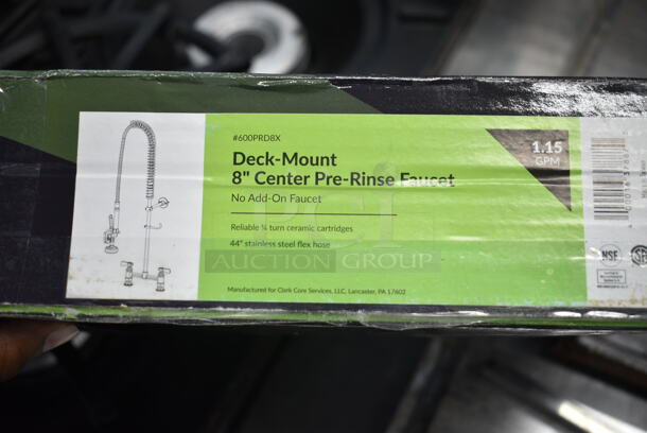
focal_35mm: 42
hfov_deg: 46.4
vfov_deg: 32.0
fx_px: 756
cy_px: 216
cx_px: 324
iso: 450
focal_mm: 28
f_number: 4.2
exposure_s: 1/50
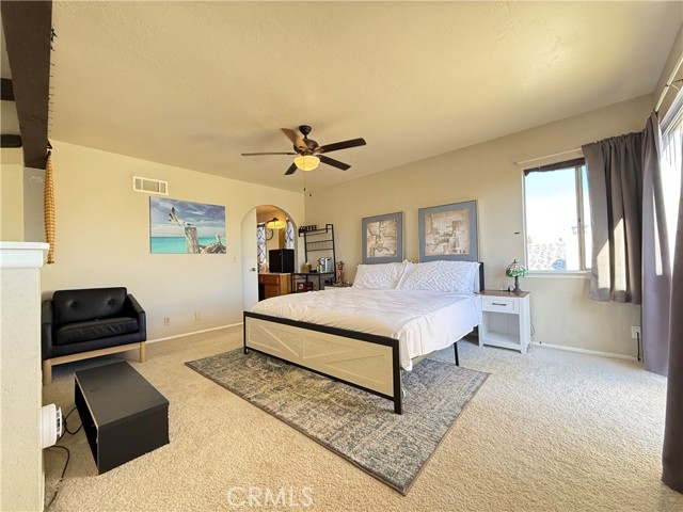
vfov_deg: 85.7
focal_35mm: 14
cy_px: 256
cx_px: 342
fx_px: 276
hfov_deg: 102.1
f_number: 2.2
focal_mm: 2.22
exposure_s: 1/120
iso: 400
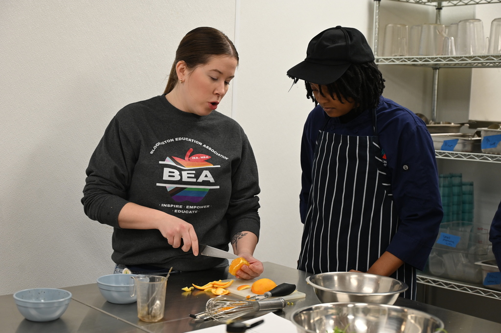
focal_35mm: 55
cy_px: 166
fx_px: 765
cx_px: 250
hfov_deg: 36.3
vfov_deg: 24.6
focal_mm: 55
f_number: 4
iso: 800
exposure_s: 1/125
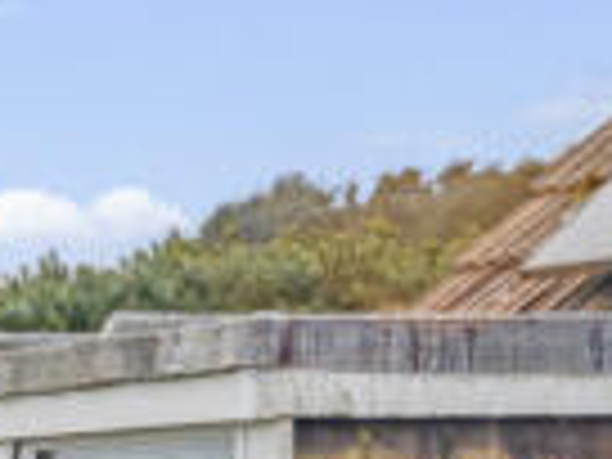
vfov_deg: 5.3
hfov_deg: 7.0
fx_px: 4986
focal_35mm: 282
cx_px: 18
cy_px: 538
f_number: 6.3
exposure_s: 1/1600
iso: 400
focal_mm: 32
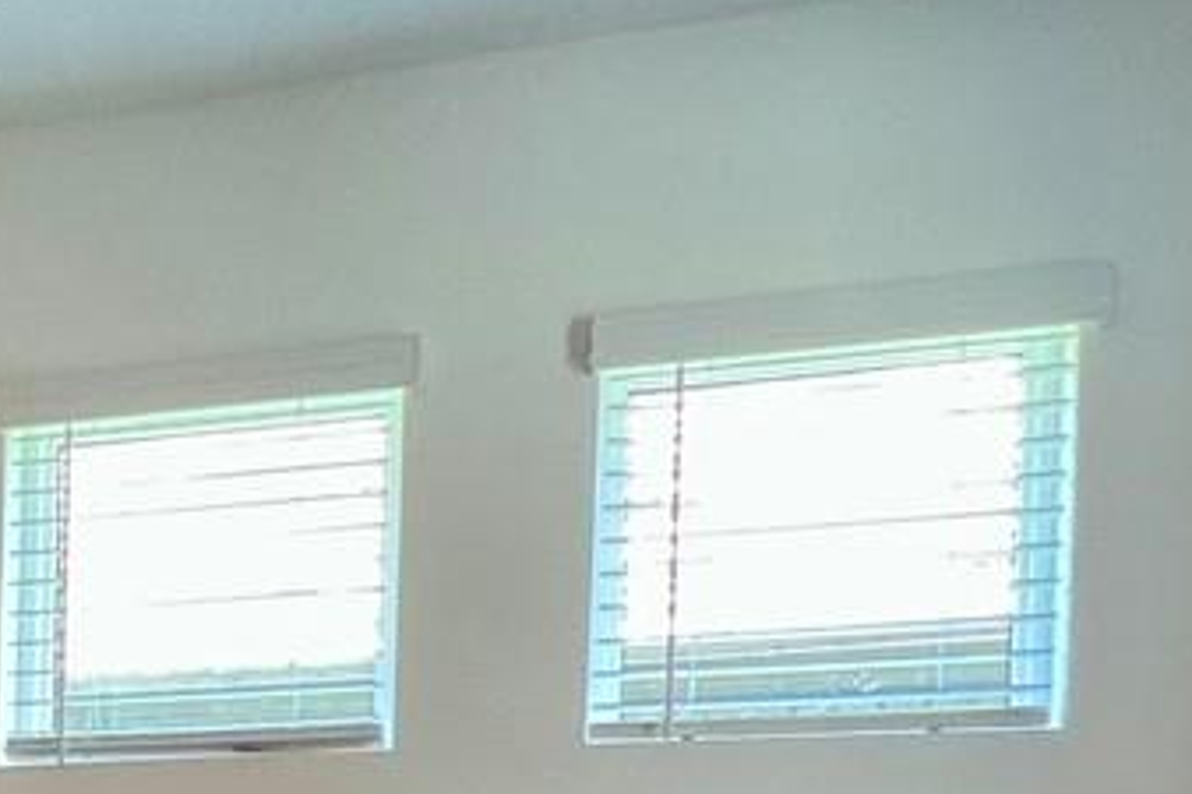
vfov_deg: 19.0
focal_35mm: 64
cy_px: 1143
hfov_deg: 27.1
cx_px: -303
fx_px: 2118
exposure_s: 1/60
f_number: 1.8
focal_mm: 1.57
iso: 160
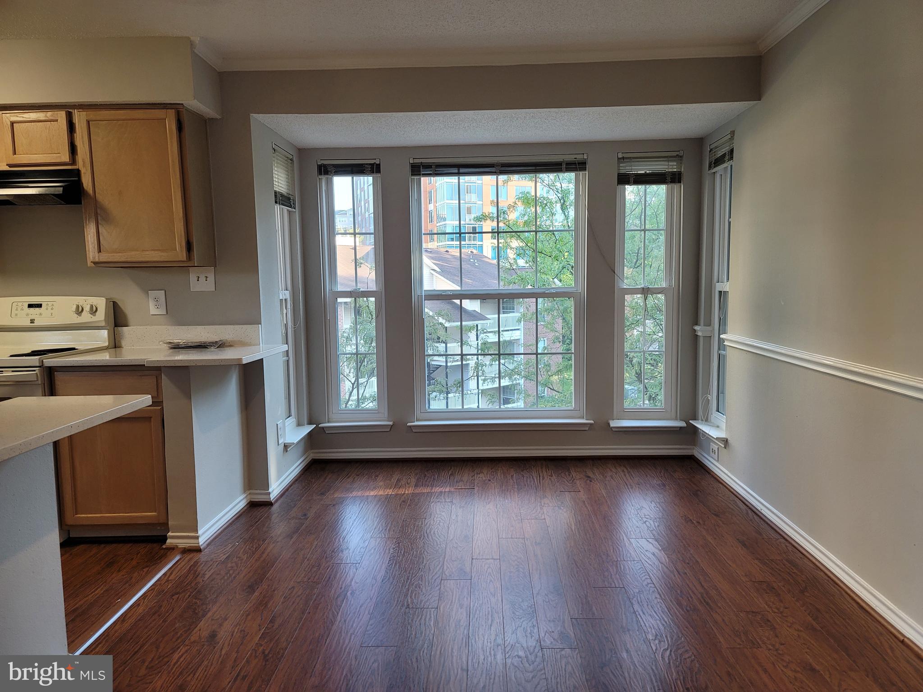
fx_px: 667
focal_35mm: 25
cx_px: 462
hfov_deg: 69.4
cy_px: 346
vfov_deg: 54.9
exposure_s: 1/120
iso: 200
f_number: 1.8
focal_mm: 7
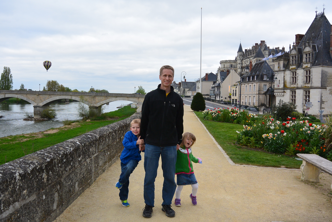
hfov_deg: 63.6
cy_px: 111
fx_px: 268
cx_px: 166
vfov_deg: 45.1
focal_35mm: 29
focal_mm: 11
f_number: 4
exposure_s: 1/200
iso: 200
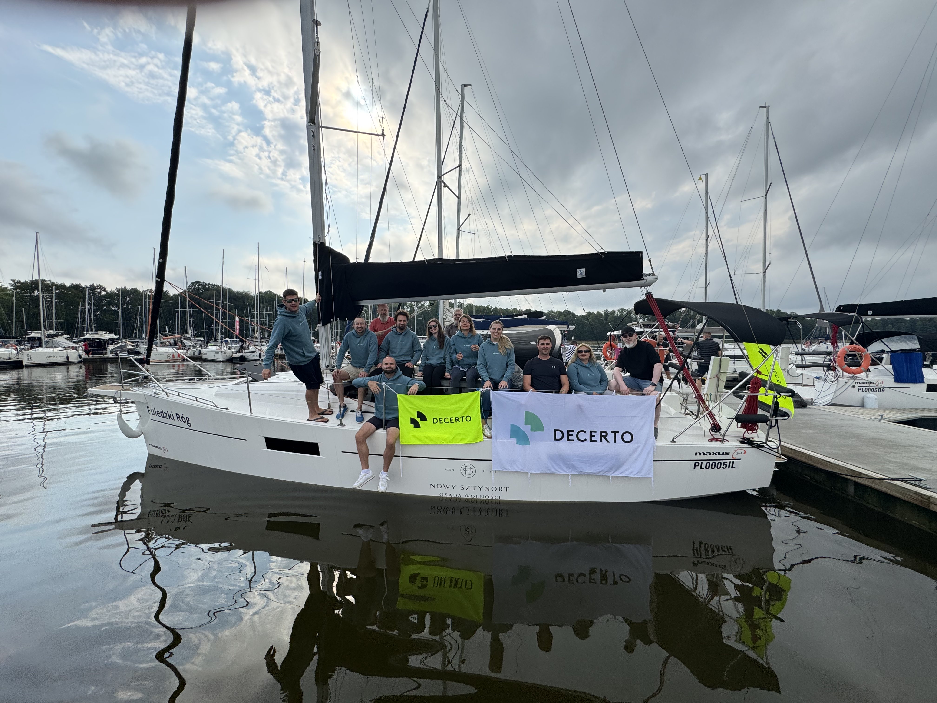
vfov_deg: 85.7
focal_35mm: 14
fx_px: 379
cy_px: 352
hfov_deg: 102.1
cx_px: 468
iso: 40
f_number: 2.2
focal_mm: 2.22
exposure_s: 1/1637
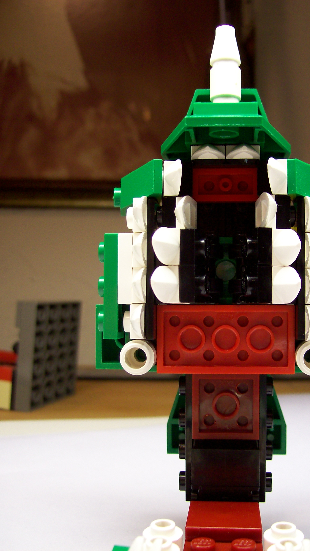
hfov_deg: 29.5
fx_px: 585
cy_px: 272
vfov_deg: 50.5
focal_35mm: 40
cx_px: 206
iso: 80
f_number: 2.7
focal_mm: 6
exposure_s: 1/35.7
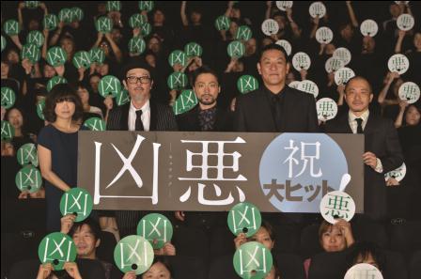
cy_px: 140
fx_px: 1716
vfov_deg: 9.3
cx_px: 210
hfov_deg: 14.0
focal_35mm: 147
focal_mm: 98
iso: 800
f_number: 5.6
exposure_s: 1/60
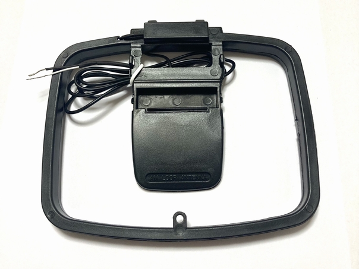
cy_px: 134
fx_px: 290
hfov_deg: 63.4
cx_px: 180
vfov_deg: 49.7
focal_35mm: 28
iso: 64
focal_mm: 3.99
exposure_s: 1/50
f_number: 1.8
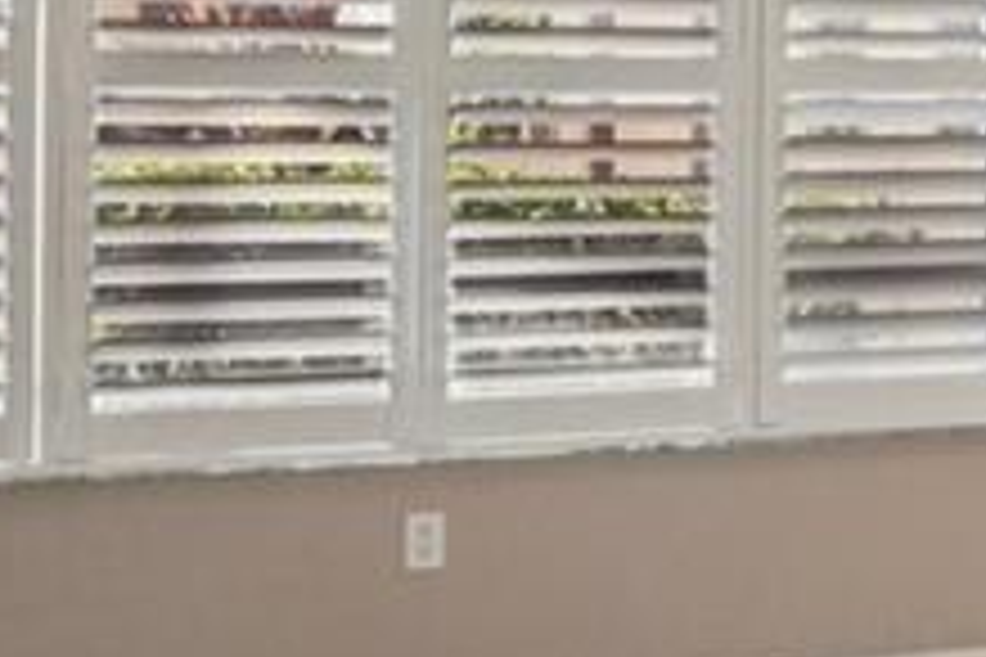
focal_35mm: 117
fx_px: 3204
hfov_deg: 13.6
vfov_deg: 11.7
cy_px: 122
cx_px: 2247
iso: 400
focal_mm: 16
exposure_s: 1/40
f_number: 8
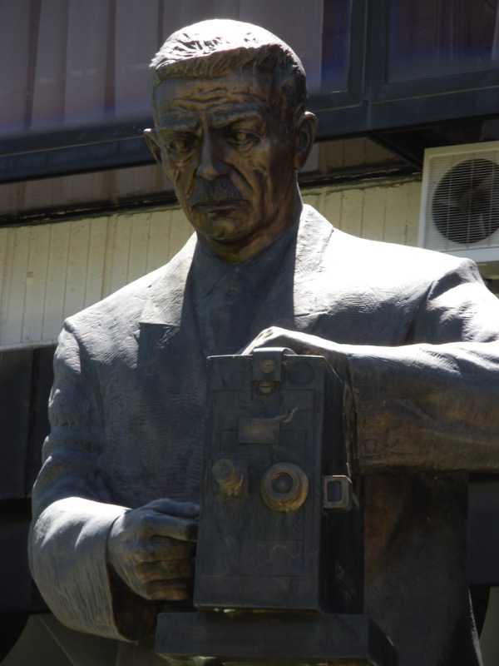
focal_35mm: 180
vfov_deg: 11.0
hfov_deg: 8.2
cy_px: 333
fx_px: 3460
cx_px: 250
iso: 100
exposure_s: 1/144
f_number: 5.6
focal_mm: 31.5
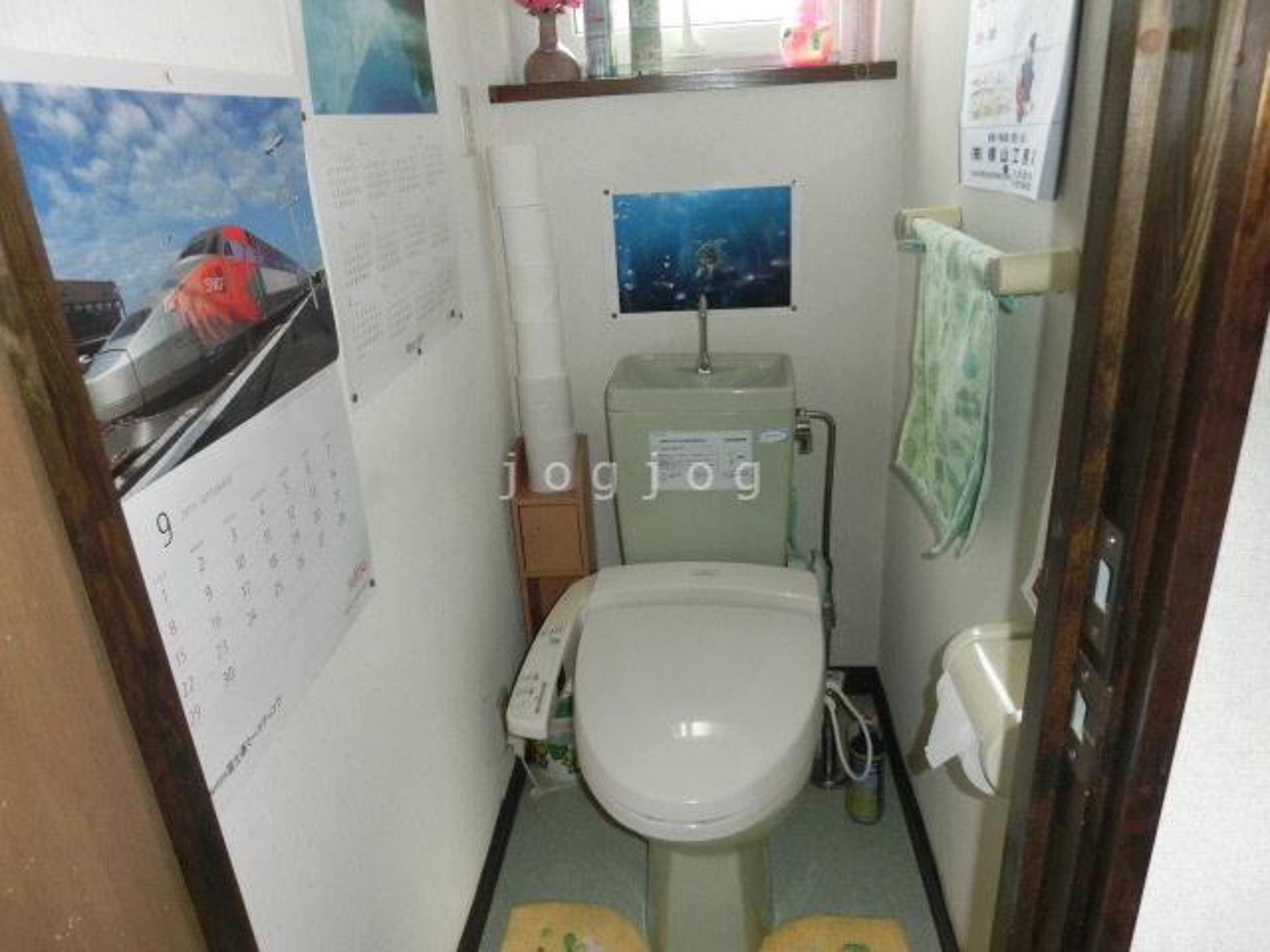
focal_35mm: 24
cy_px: 476
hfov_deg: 71.6
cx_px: 635
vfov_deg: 56.8
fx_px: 881
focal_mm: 4.24
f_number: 3
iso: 400
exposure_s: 1/60
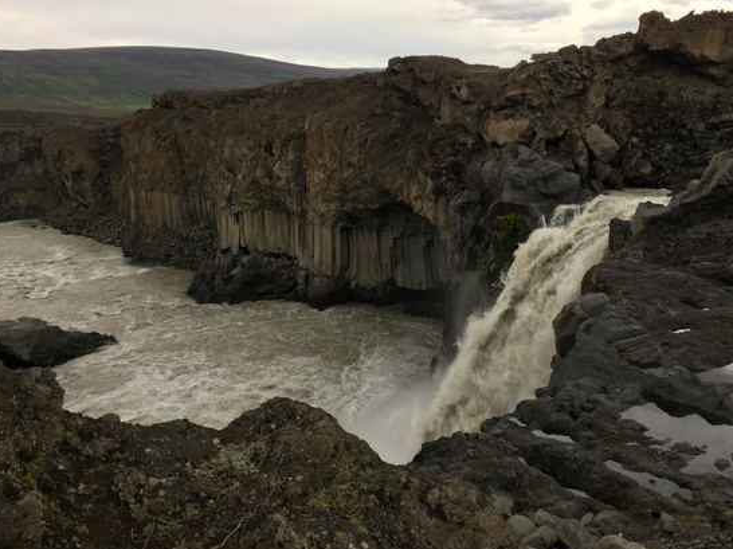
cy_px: 258
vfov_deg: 41.7
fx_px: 720
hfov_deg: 54.0
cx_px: 379
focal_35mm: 34
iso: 40
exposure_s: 1/100
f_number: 2.2
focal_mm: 4.15
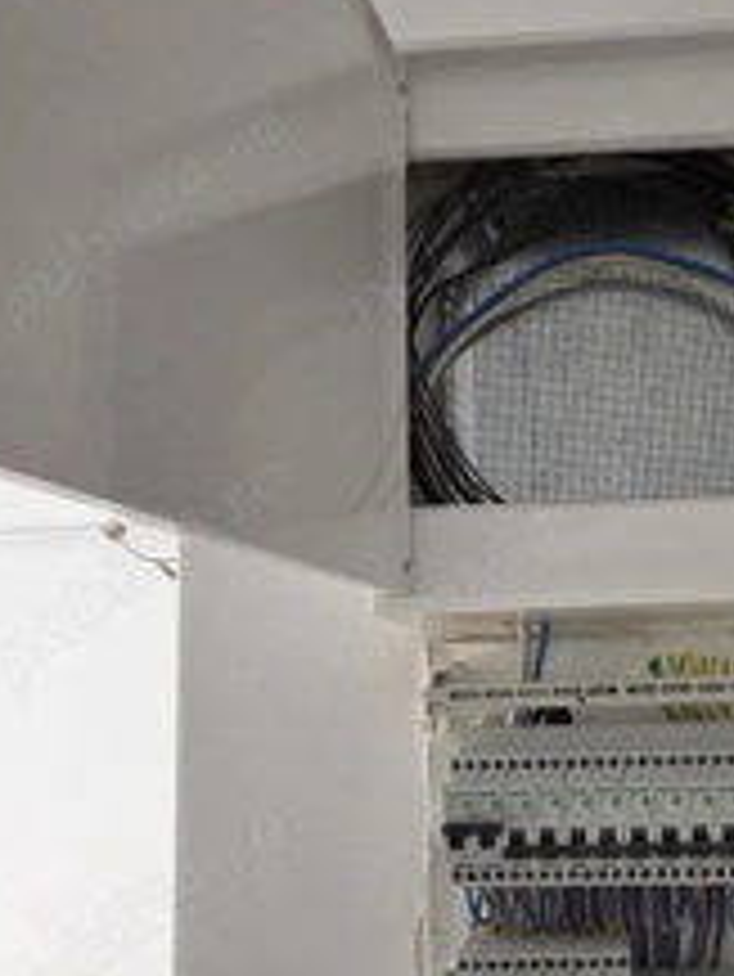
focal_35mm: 24
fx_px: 678
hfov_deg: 53.3
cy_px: 621
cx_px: 581
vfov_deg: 70.2
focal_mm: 2.2
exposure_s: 1/50.3
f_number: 2.2
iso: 400
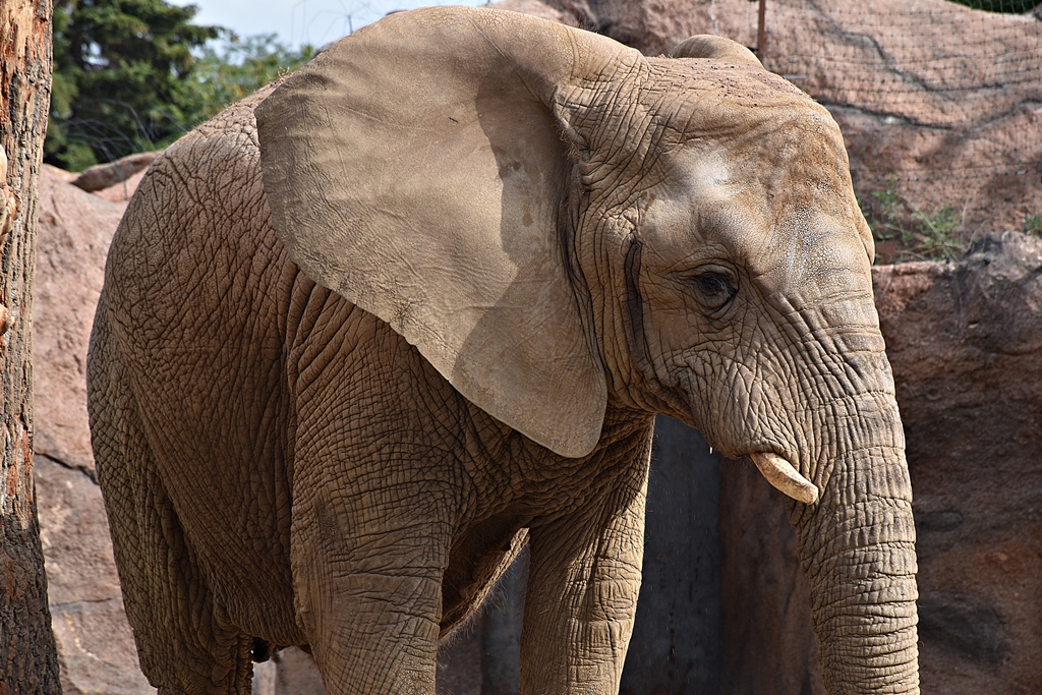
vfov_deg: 7.0
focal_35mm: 195
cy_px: 348
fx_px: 5645
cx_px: 521
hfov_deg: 10.5
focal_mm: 130
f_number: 8
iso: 200
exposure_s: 1/250
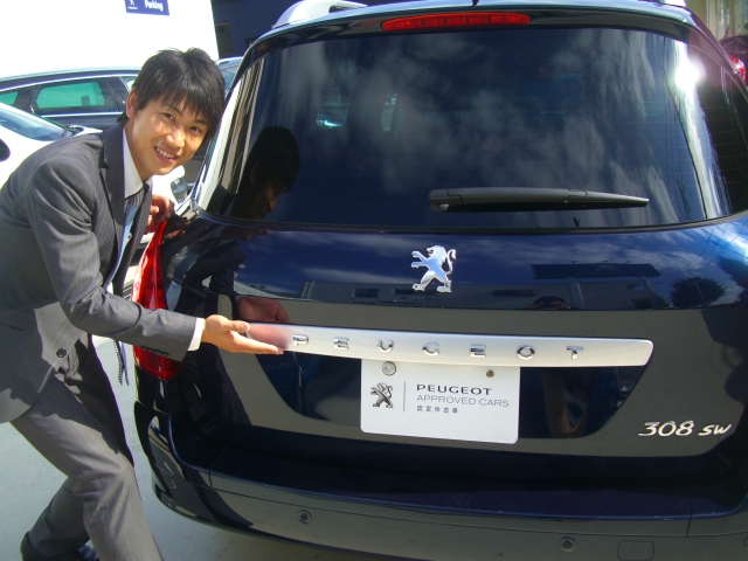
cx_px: 374
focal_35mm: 38
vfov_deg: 37.7
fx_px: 821
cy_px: 280
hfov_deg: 49.0
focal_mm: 7.9
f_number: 2.8
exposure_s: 1/400
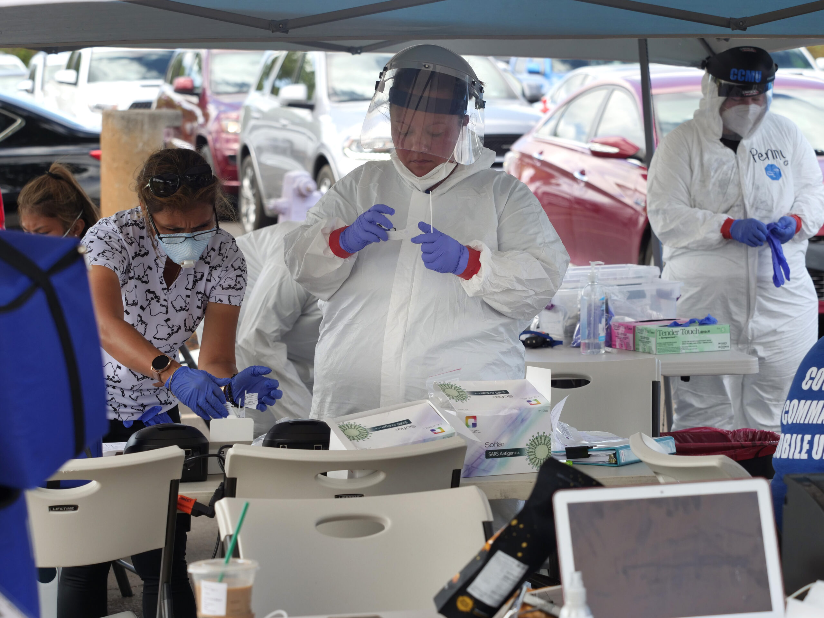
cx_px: 412
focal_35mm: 134
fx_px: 3190
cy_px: 309
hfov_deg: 14.7
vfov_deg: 11.1
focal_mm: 67
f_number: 4.5
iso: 200
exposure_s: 1/500
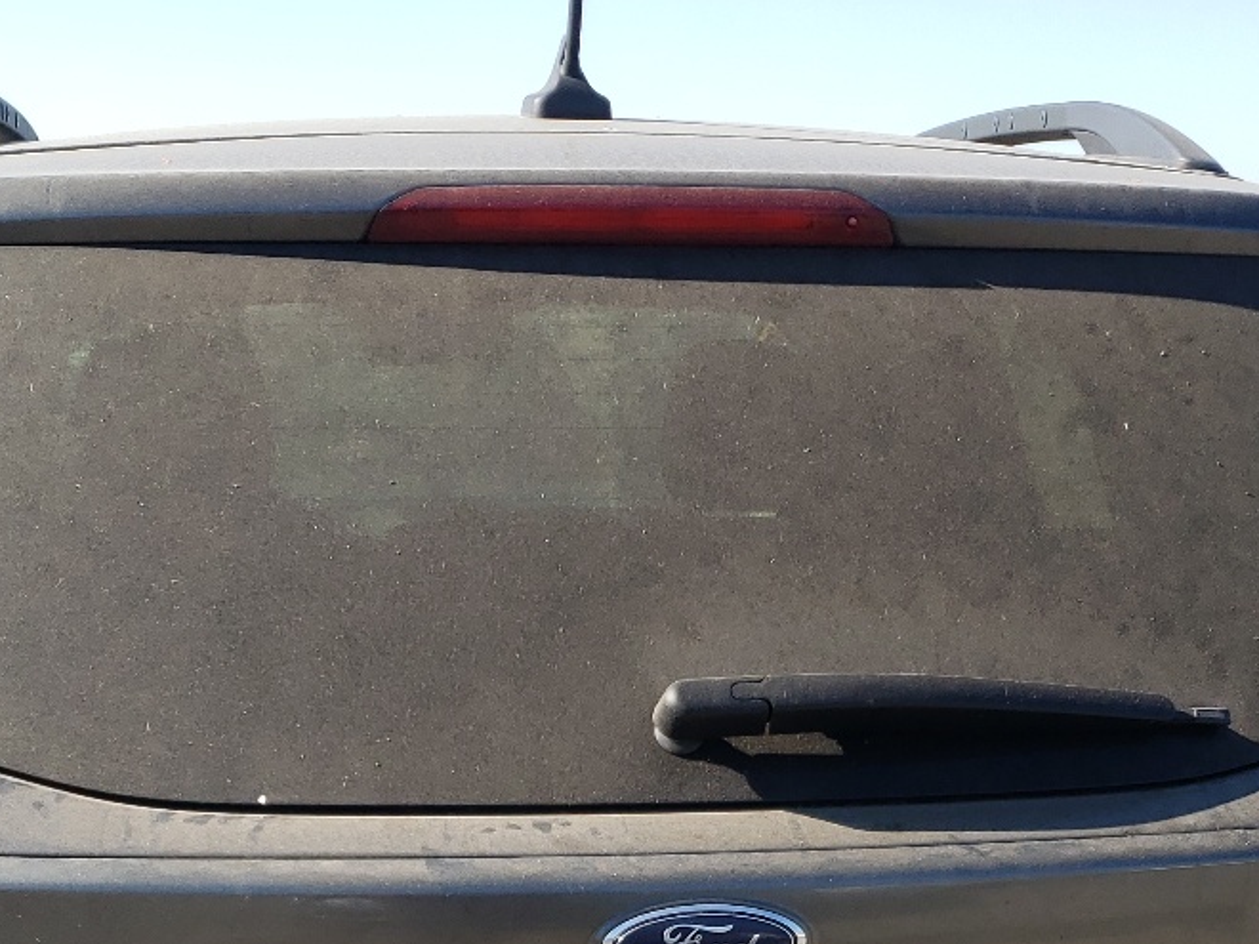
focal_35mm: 63
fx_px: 2291
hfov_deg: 30.7
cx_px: 618
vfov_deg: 21.8
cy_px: 1079
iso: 50
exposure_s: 1/1250
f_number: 1.5
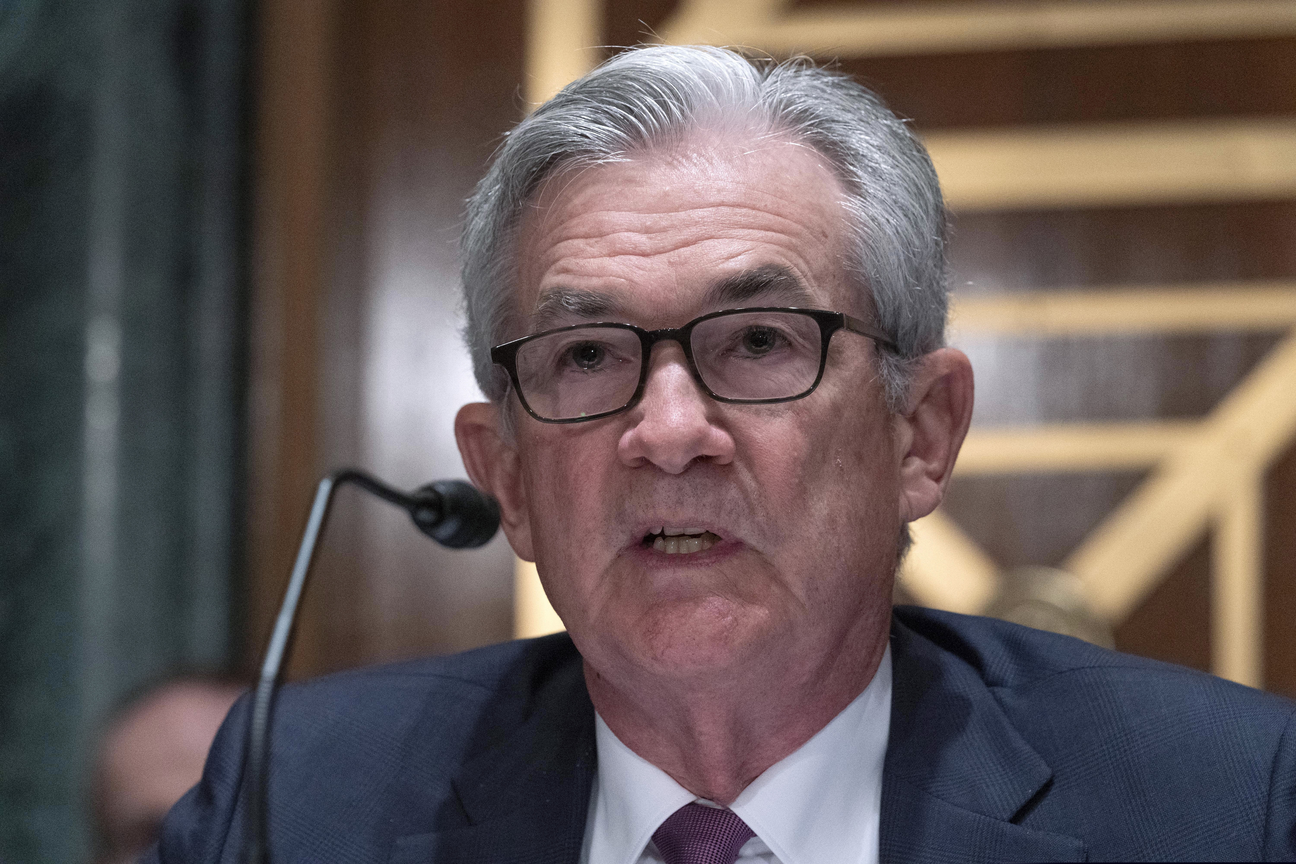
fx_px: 7199
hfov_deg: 10.3
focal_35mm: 200
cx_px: 648
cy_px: 432
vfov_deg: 6.9
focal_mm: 200
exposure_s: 1/320
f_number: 6.3
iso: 8000
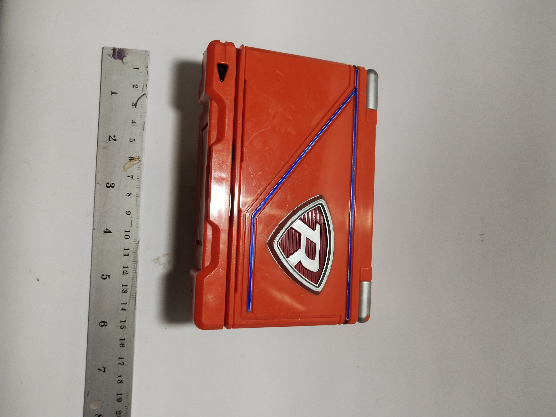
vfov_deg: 46.8
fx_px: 482
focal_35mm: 30
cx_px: 278
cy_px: 208
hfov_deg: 60.0
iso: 163
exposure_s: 1/100
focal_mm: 3.95
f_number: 1.8
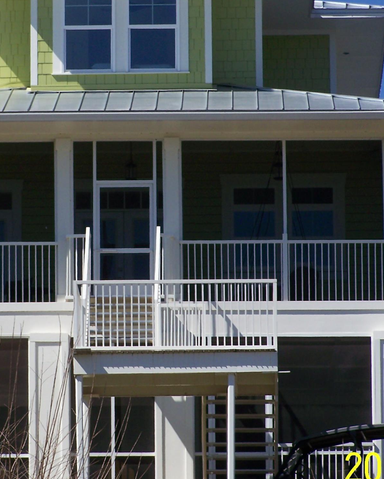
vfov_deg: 5.8
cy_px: 194
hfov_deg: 4.6
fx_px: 4730
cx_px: 106
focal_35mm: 333
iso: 64
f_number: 4.5
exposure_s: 1/640
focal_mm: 28
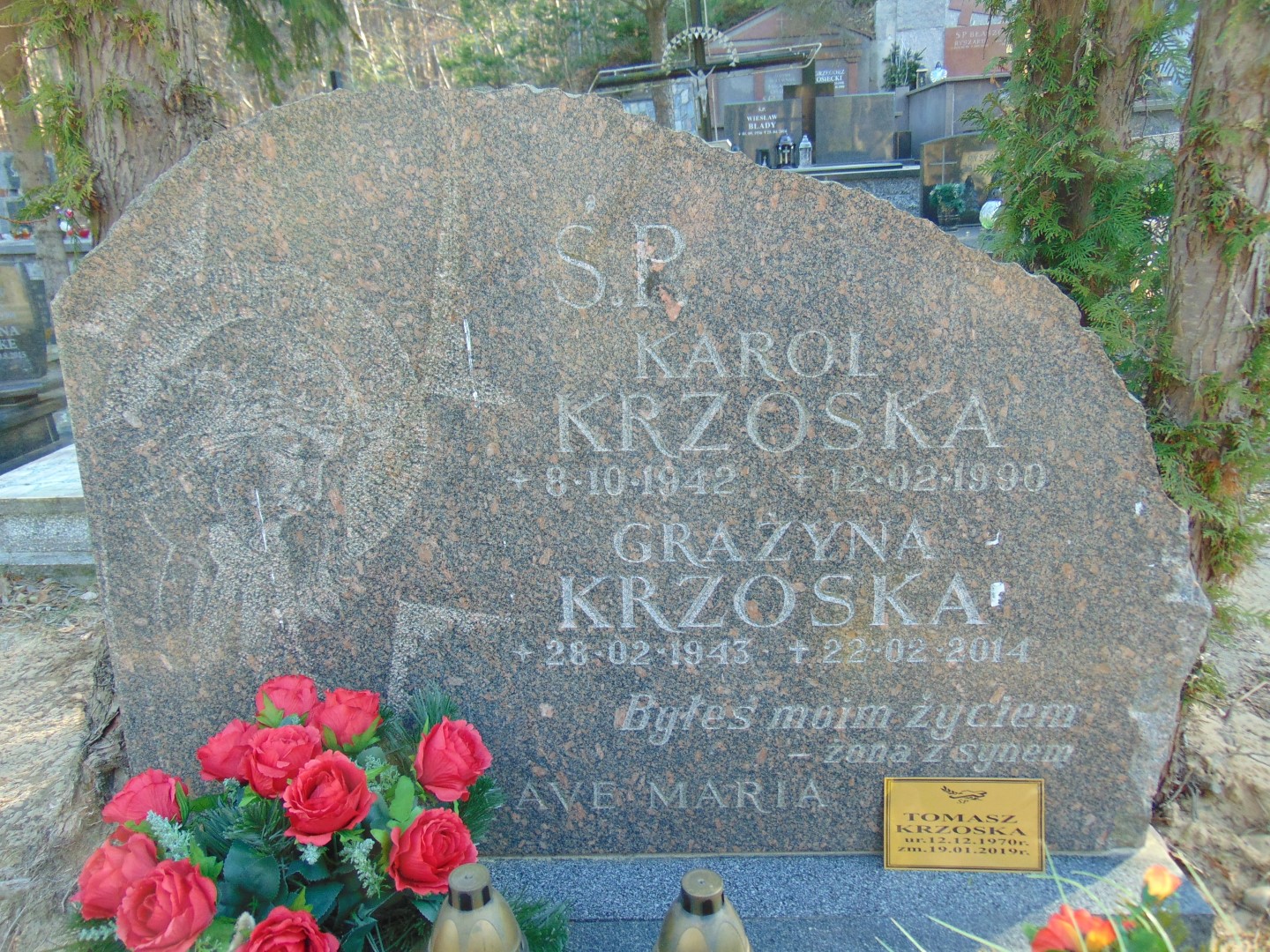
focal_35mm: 25
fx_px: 917
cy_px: 476
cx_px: 635
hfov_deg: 69.4
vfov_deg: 54.9
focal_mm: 4.5
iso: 80
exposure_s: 1/50
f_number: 3
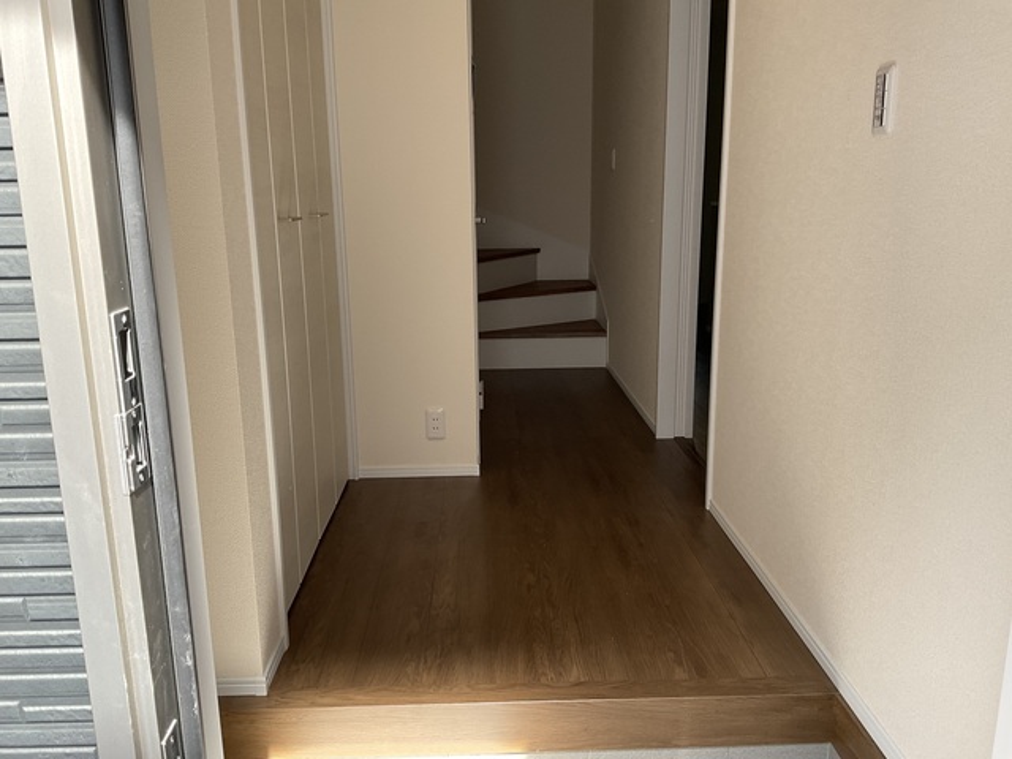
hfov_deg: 61.7
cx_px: 506
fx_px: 848
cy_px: 380
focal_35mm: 29
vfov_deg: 48.2
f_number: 1.8
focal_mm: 3
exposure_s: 1/122
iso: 40
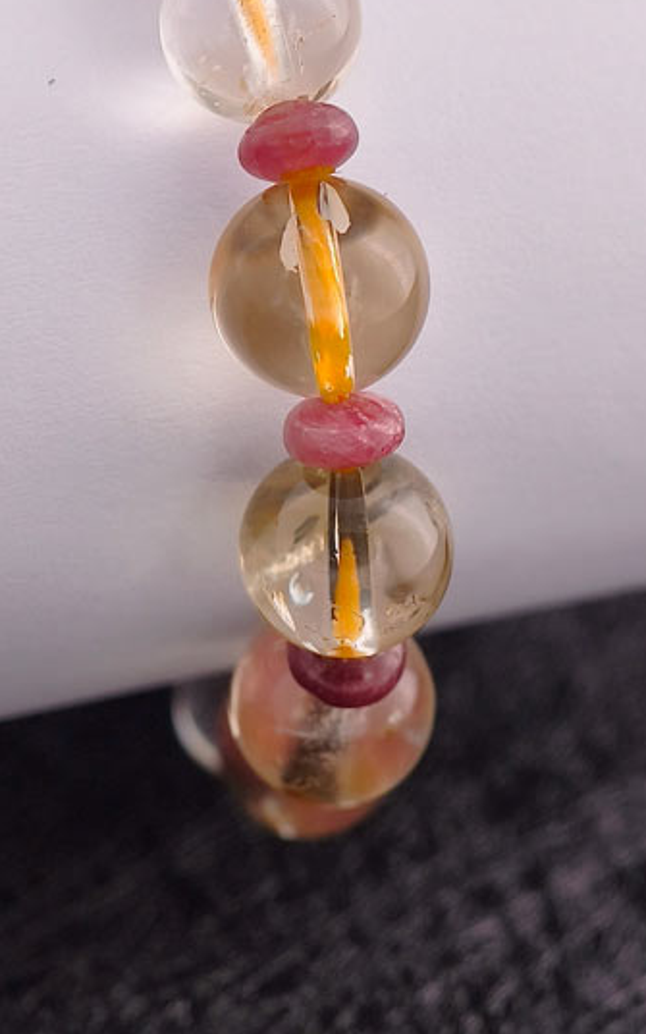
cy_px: 329
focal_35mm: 194
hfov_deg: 6.8
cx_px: 247
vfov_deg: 10.8
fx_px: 5465
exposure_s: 1/160
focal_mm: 22.48
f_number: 2.67
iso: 125
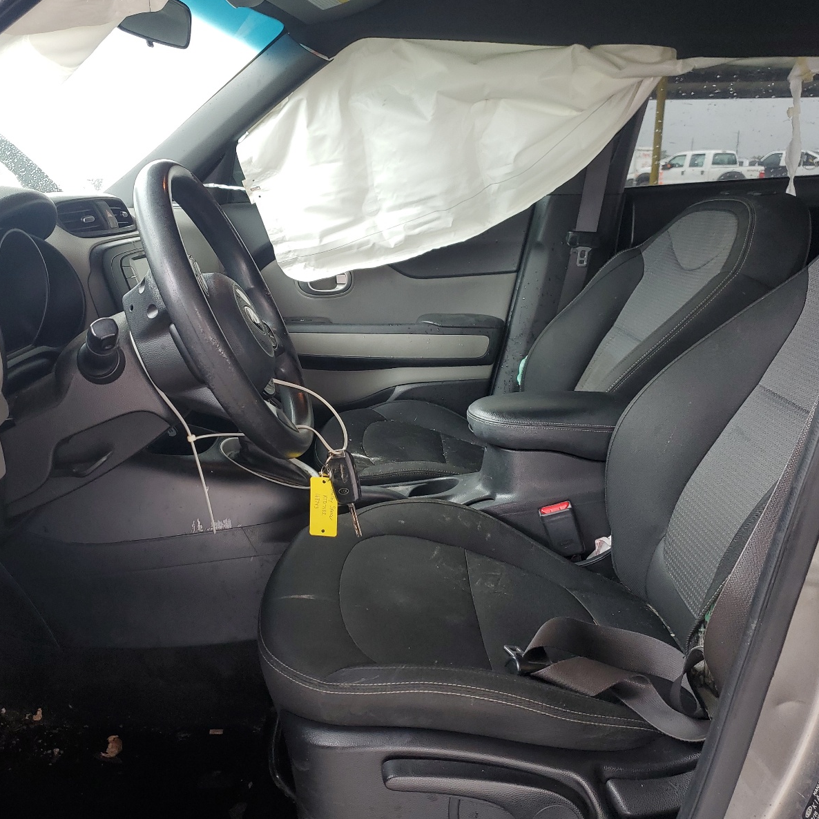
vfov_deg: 52.5
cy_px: 412
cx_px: 329
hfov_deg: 52.2
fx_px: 830
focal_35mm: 31
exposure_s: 1/60.2
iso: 53
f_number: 1.5
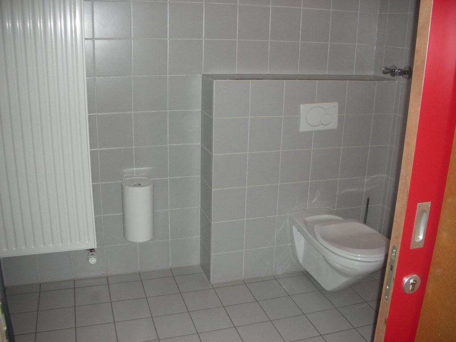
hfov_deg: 52.6
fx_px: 461
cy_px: 171
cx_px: 228
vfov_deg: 40.7
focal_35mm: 35
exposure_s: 1/60.1
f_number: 3
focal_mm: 5.8
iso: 95
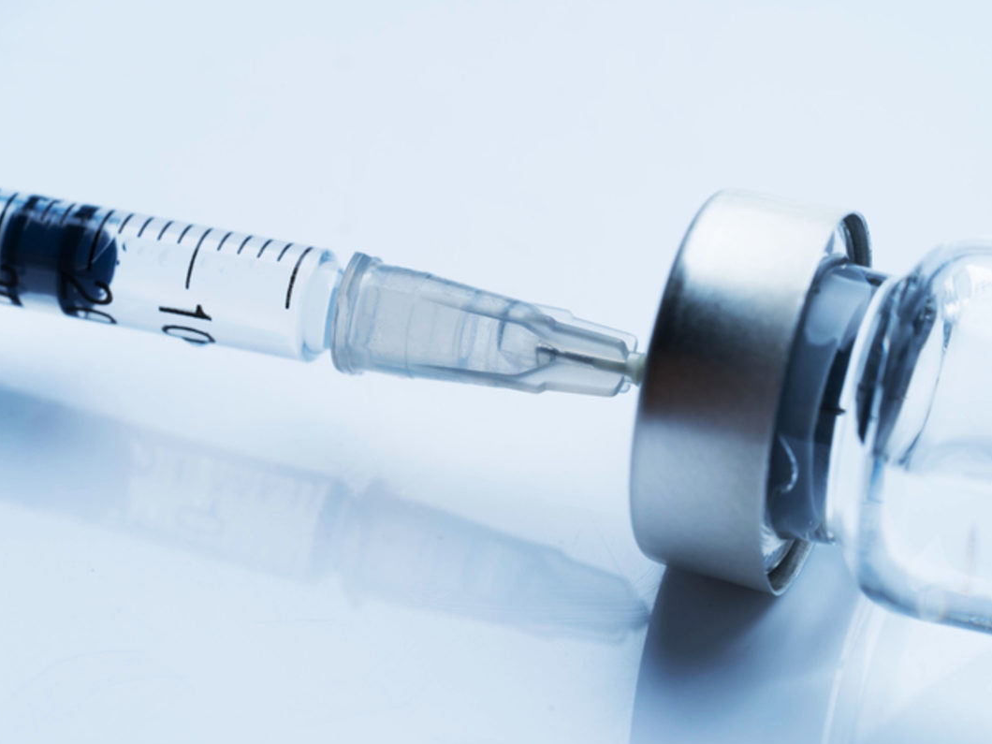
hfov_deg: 20.0
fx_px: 2808
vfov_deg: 15.1
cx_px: 542
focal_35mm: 98
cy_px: 374
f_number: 10
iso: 100
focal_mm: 90
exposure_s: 1/125
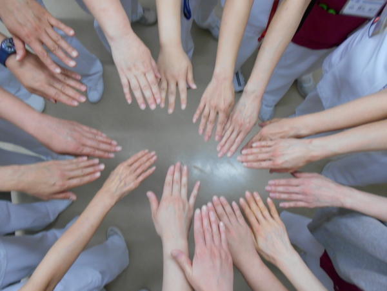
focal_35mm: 26
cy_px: 146
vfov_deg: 53.1
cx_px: 194
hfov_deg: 67.3
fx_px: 291
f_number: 3.2
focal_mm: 4.6
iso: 250
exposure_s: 1/30
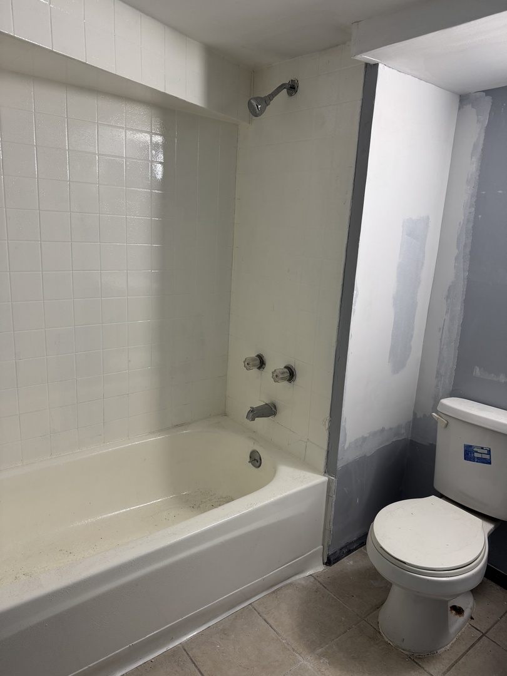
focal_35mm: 24
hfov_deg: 56.8
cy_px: 338
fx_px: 469
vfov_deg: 71.6
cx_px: 254
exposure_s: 1/120
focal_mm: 6.76
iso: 160
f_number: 1.78
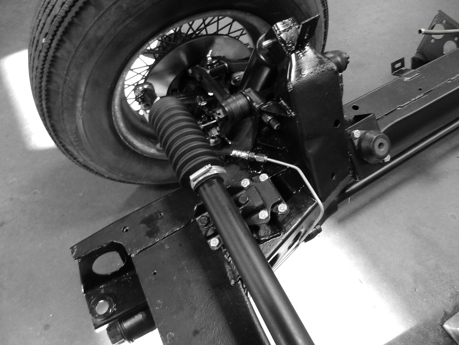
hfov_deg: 69.4
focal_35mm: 25
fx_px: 331
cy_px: 172
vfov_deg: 54.9
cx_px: 230
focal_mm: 4.5
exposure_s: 1/30
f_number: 3.5
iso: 640
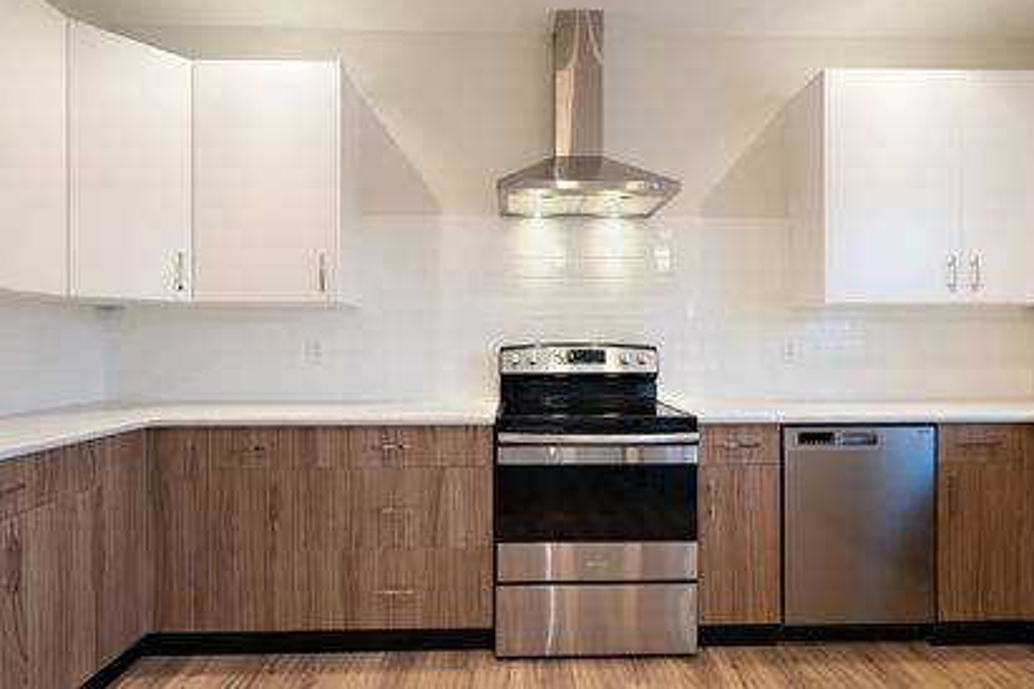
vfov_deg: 67.4
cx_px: 527
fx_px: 517
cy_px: 352
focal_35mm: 18
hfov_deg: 90.0
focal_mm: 17
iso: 250
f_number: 8
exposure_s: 1.3
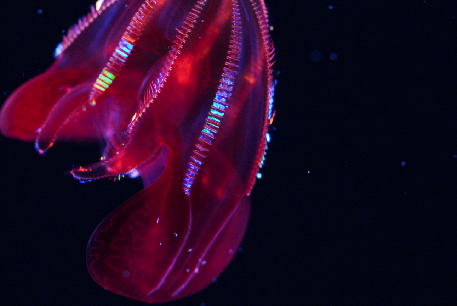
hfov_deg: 12.1
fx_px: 2147
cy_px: 116
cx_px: 198
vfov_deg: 8.1
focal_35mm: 169
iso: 5000
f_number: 3.5
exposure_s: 1/60
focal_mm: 90
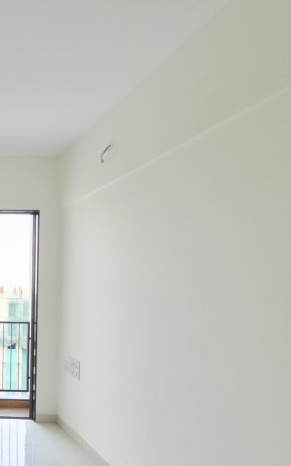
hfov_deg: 33.0
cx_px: -87
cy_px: 296
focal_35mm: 28
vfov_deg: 65.3
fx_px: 355
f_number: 2.2
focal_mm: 1.74
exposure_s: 1/100
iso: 64
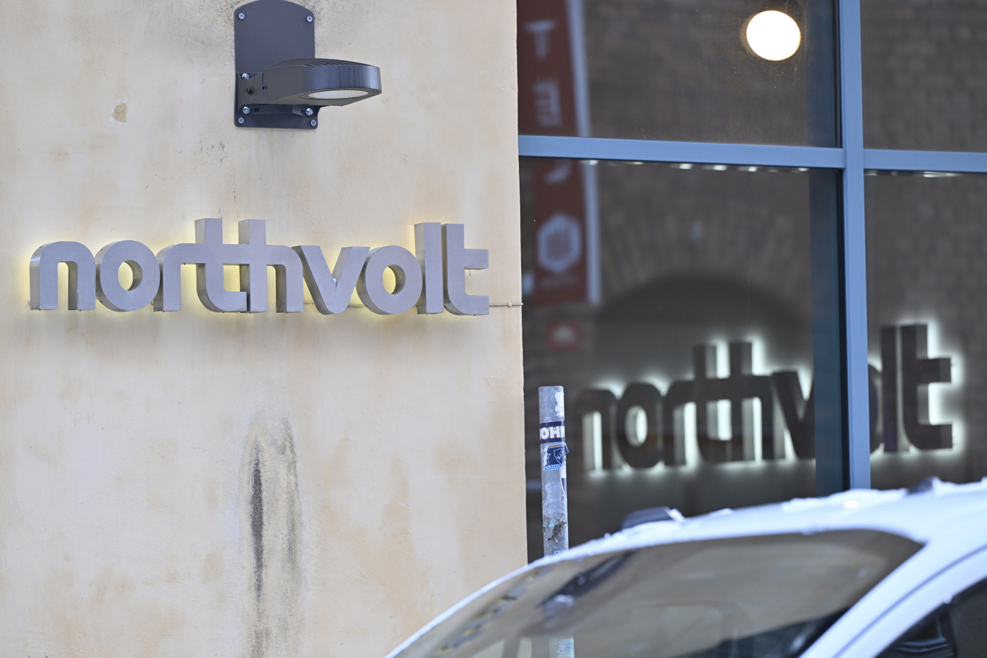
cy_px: 329
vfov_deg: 7.8
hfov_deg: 11.7
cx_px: 494
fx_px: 4796
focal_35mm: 175
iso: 640
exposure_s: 1/200
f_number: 4
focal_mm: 175
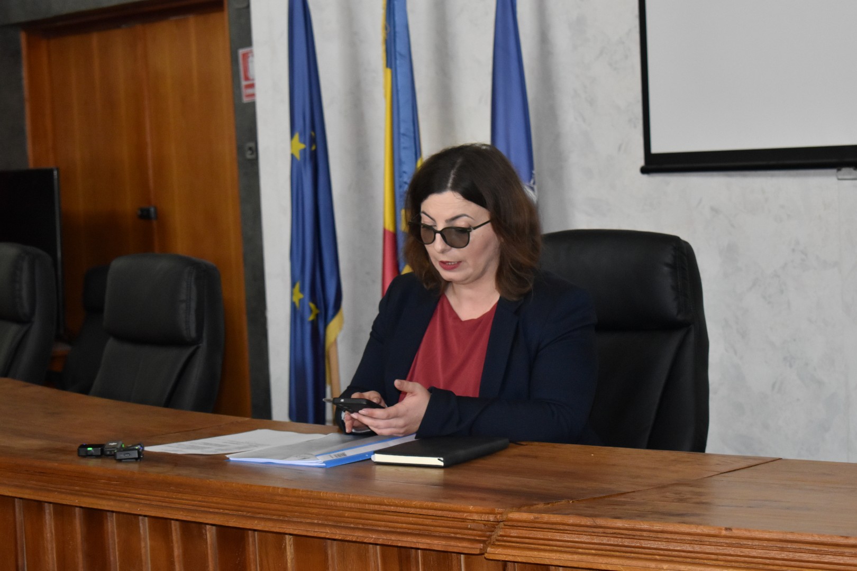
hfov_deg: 24.6
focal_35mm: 82
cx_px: 428
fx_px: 1964
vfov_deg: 16.6
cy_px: 286
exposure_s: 1/125
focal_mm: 55
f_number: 5.6
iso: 1600
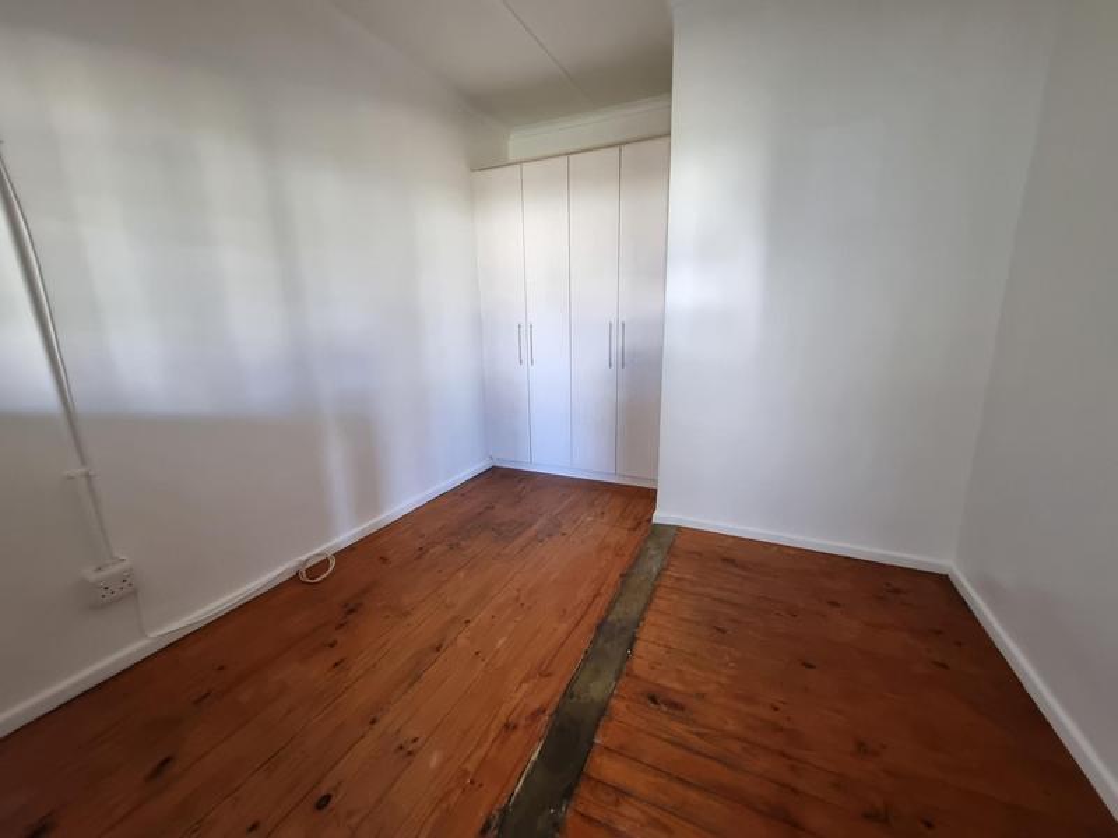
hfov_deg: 106.2
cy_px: 419
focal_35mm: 13
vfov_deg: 89.9
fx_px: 420
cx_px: 559
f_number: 2.2
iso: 500
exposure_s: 1/33
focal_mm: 1.74
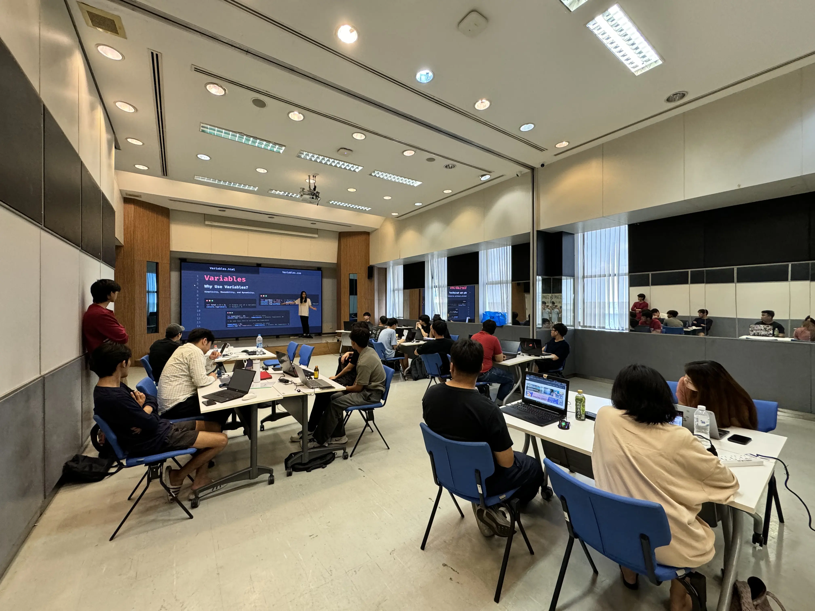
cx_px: 408
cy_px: 306
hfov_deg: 102.1
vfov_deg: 85.7
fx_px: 330
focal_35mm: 14
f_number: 2.2
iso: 250
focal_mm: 2.22
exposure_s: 1/100
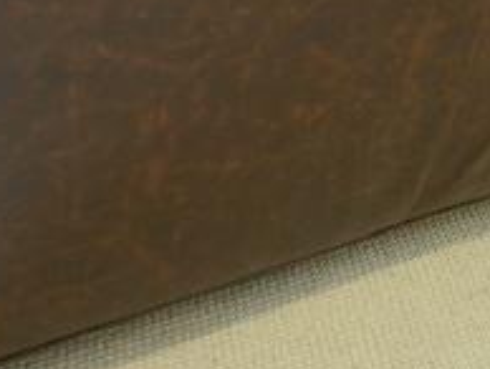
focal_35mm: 89
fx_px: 1261
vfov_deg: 16.5
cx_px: 402
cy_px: 78
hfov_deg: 21.7
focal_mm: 20
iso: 800
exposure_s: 1/30
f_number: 3.8
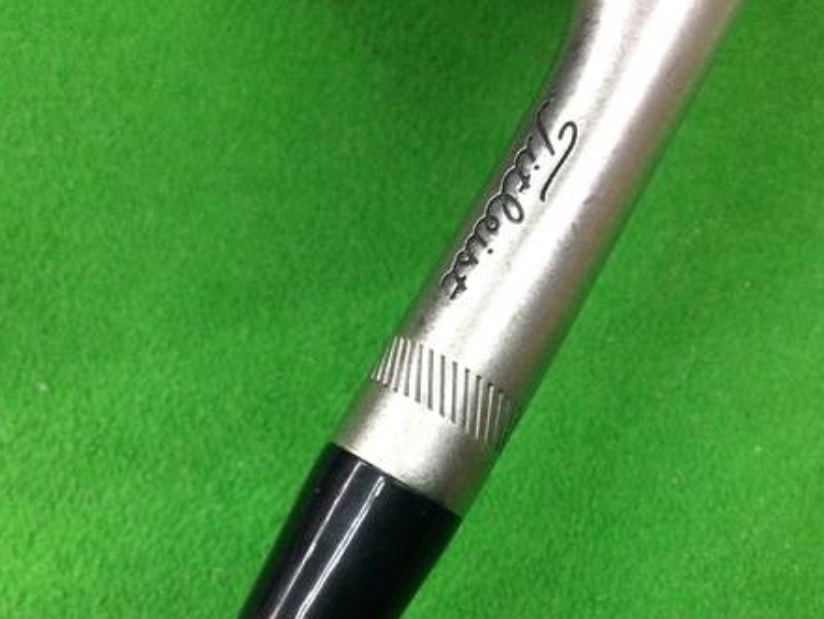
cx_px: 437
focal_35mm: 45
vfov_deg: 31.8
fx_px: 1071
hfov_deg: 42.0
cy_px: 441
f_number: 2.4
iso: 100
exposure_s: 1/30
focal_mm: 3.3
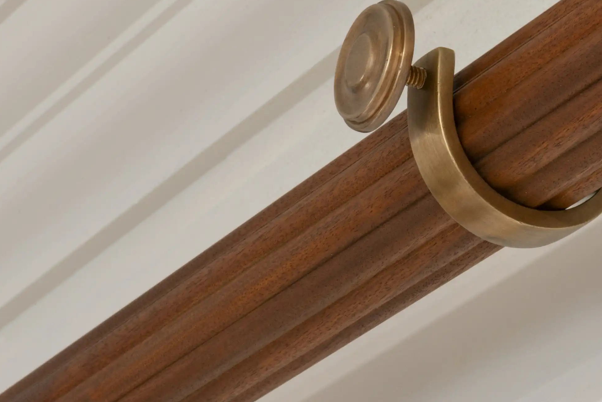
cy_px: 160
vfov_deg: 6.6
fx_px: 3462
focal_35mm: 207
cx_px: 516
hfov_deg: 9.9
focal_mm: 105
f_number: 32
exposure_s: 2.5
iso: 250
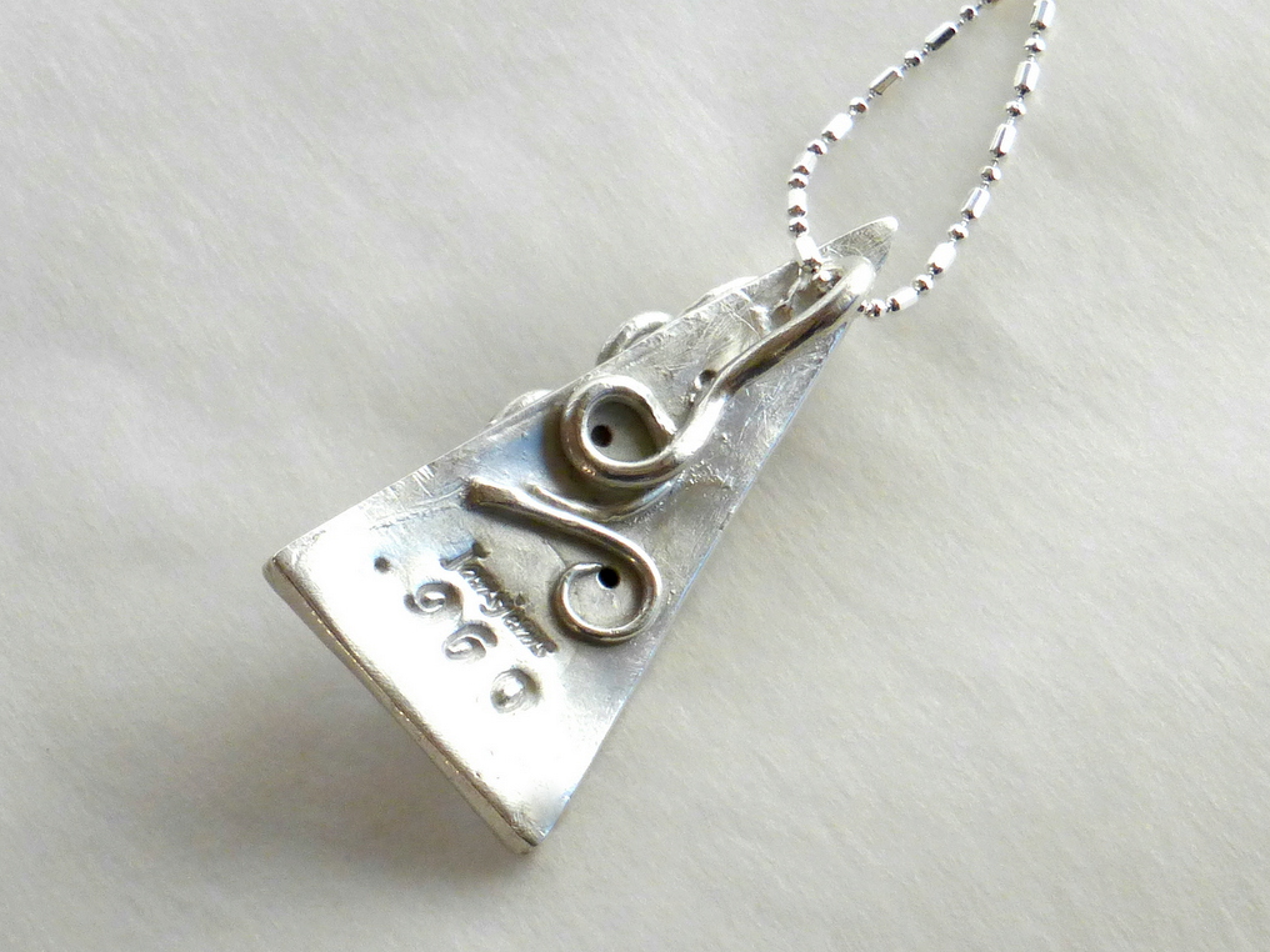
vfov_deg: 13.1
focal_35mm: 113
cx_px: 639
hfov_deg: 17.4
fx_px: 4146
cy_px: 475
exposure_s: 1/100
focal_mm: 17.1
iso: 100
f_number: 5.3
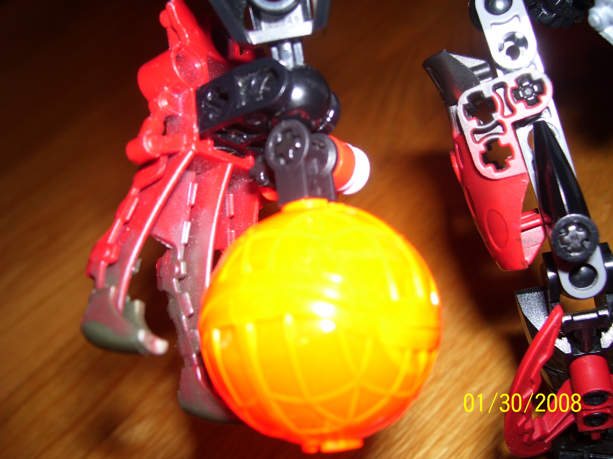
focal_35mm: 37
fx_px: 655
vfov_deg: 38.7
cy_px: 230
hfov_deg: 50.1
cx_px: 306
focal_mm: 6
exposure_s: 1/45
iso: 80
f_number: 2.7
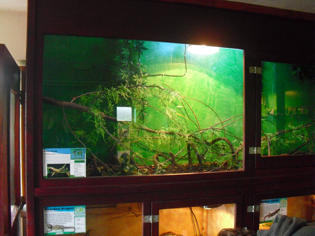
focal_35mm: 36
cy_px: 118
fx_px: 328
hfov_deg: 51.4
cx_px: 158
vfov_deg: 39.7
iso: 800
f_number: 3.1
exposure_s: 1/60
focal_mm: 6.3
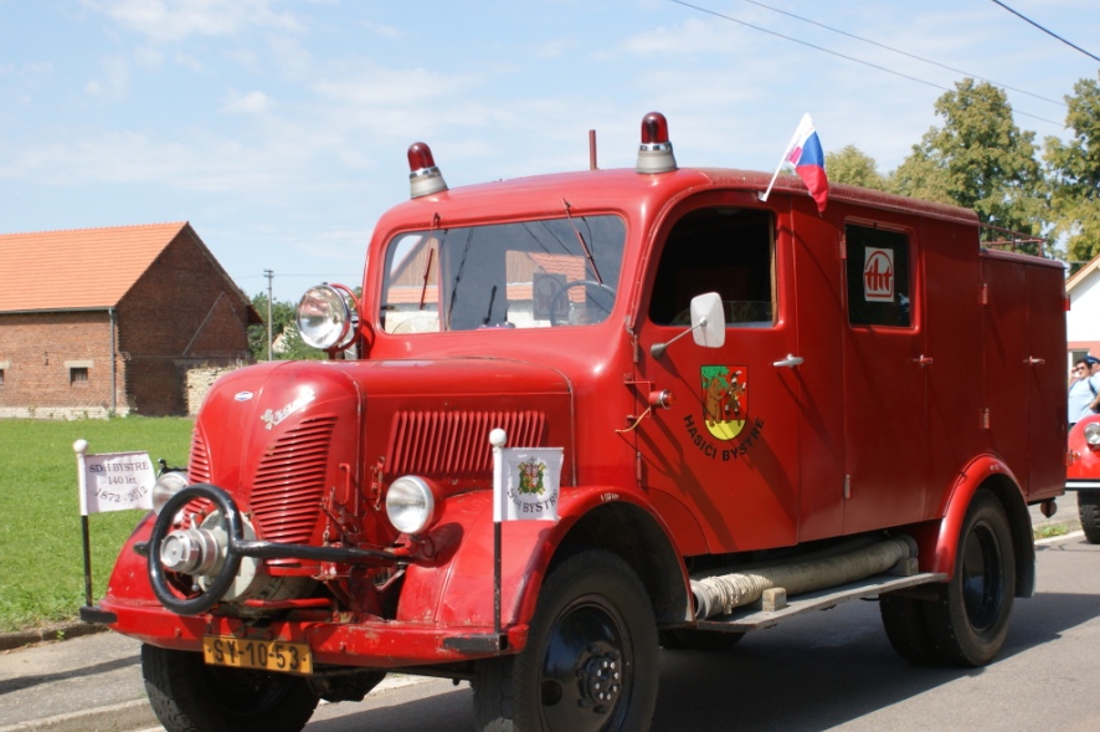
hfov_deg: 38.2
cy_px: 418
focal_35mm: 52
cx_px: 601
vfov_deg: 25.9
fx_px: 1587
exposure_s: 1/320
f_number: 5
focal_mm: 30
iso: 100
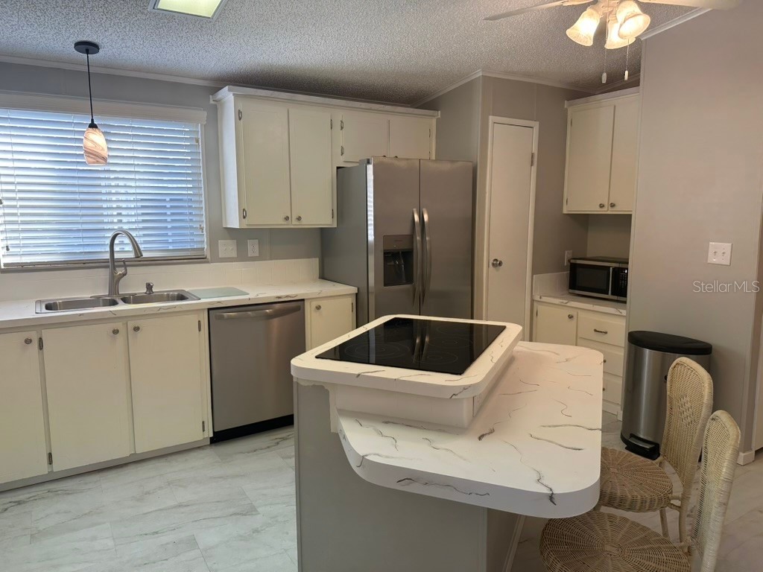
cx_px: 382
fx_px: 529
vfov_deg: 56.8
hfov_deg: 71.6
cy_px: 286
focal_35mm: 24
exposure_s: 1/120
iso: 100
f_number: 1.78
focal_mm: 6.86
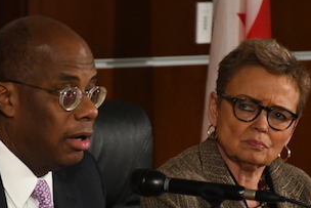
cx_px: 118
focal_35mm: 381
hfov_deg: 5.4
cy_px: 166
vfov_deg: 3.6
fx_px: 3293
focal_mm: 116
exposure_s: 1/100
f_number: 5.6
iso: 6400
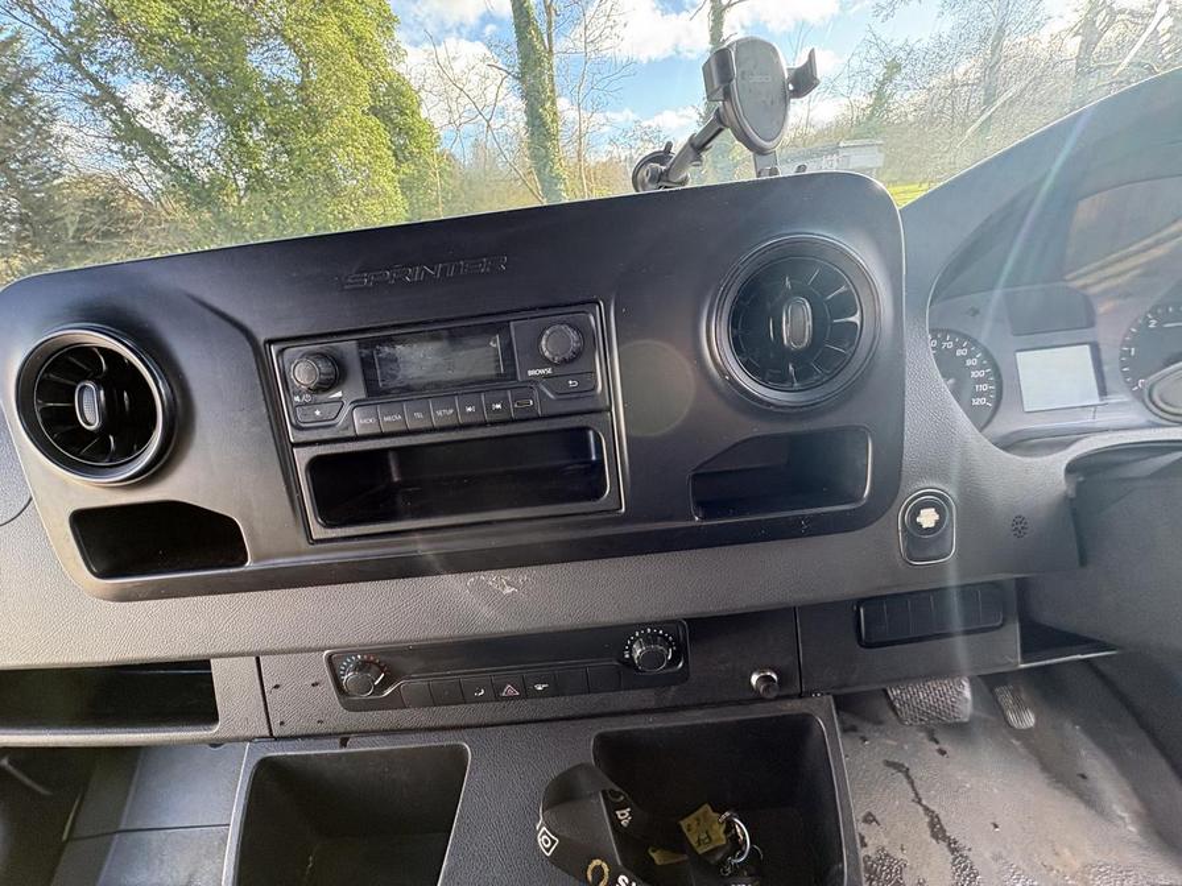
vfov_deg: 85.7
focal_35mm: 14
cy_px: 443
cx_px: 591
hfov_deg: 102.1
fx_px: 478
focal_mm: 2.22
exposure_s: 1/99
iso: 125
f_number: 2.2
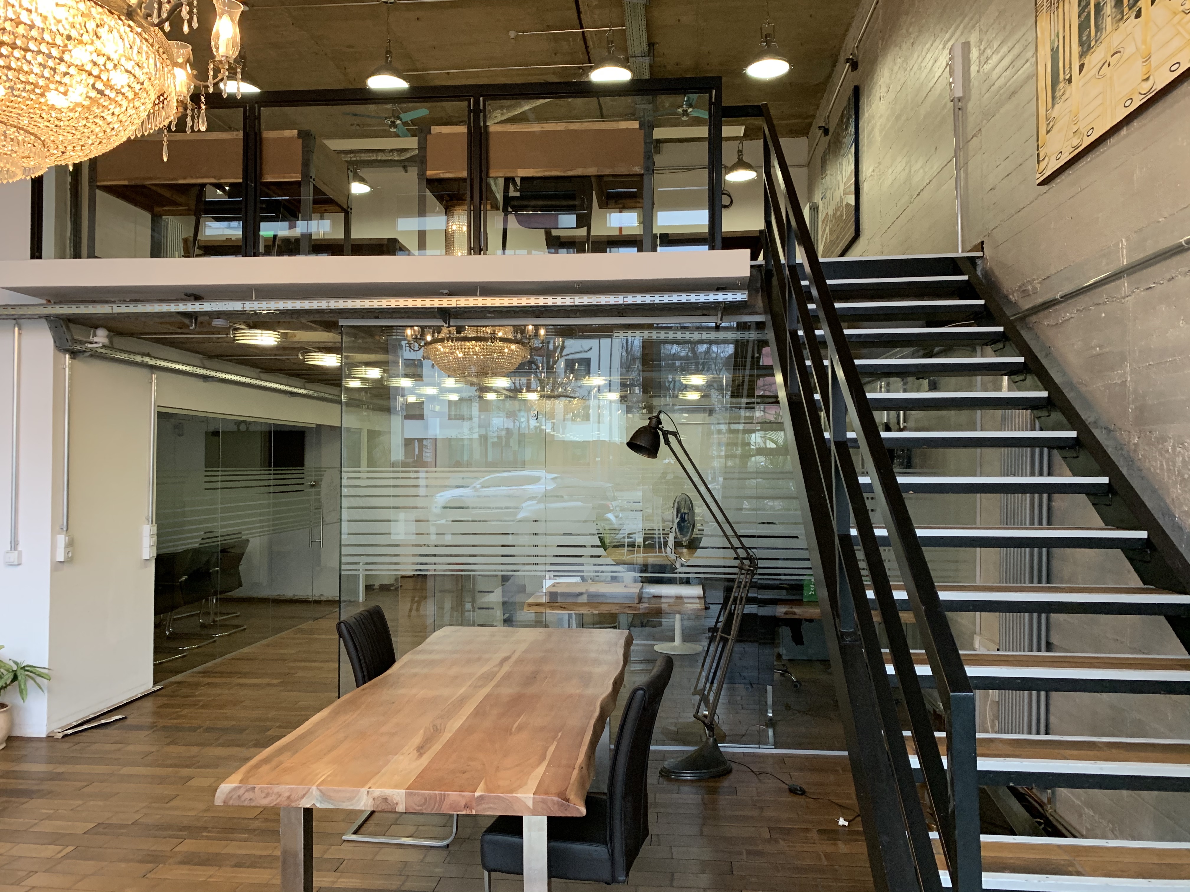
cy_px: 446
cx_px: 595
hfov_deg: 67.3
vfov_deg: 53.1
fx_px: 894
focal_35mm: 26
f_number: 1.8
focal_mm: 4.25
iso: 250
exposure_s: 1/50
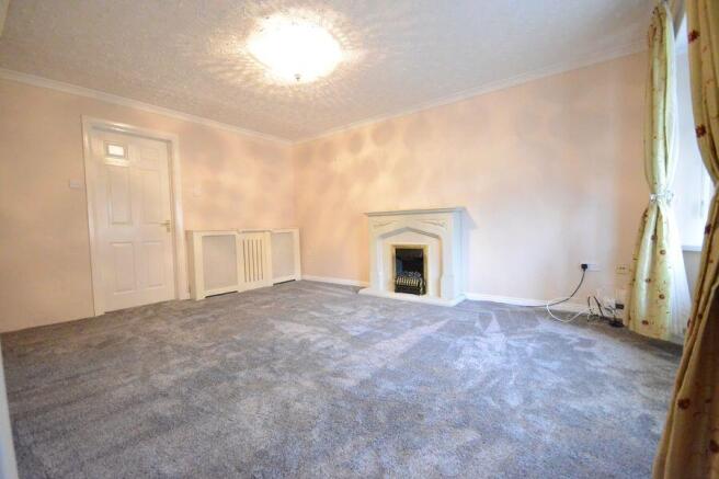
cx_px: 360
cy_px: 240
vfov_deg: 77.3
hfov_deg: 100.4
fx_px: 299
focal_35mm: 15
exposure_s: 1/100
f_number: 4
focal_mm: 10
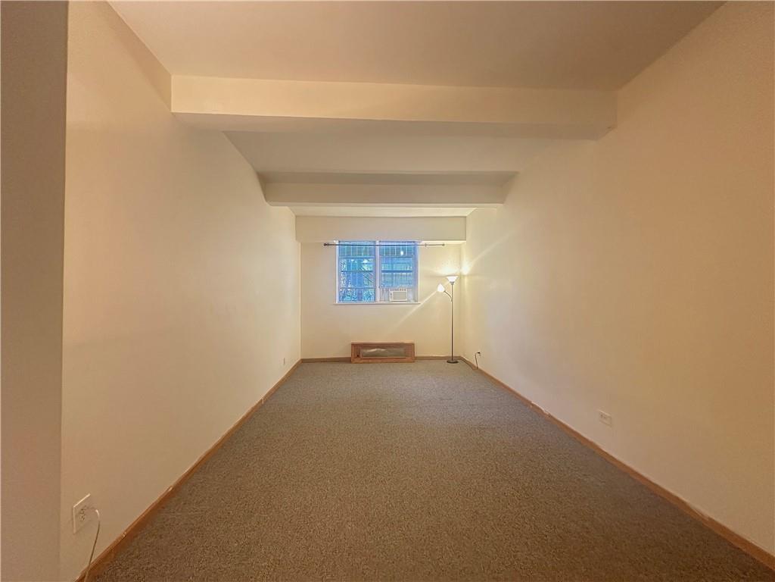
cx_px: 388
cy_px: 291
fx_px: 313
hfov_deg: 102.1
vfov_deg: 85.7
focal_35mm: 14
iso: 640
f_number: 2.2
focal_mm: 2.22
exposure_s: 1/60
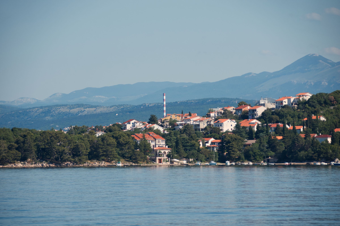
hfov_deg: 9.1
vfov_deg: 6.1
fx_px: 2125
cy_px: 113
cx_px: 170
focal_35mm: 225
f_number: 6.3
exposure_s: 1/400
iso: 100
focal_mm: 150
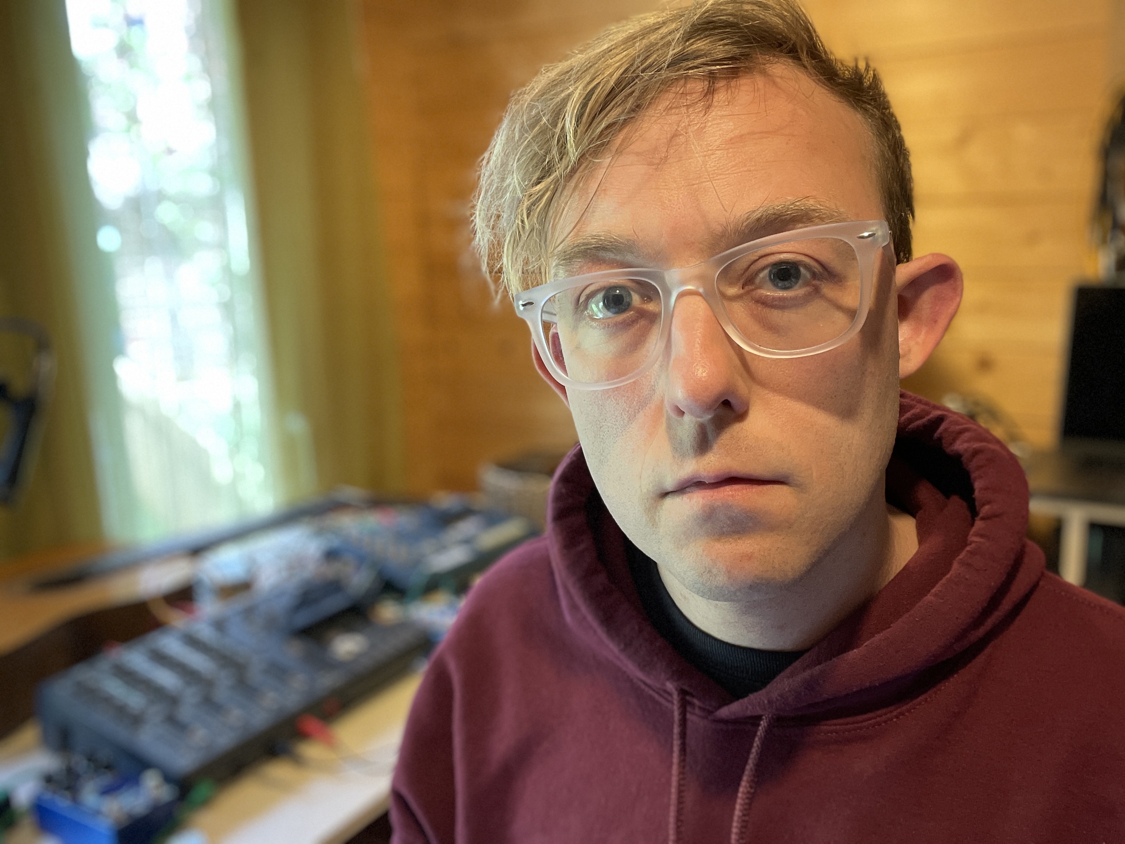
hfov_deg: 60.0
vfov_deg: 46.8
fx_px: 975
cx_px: 562
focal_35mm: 30
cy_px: 422
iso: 320
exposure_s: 1/50
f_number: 2.2
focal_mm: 2.71
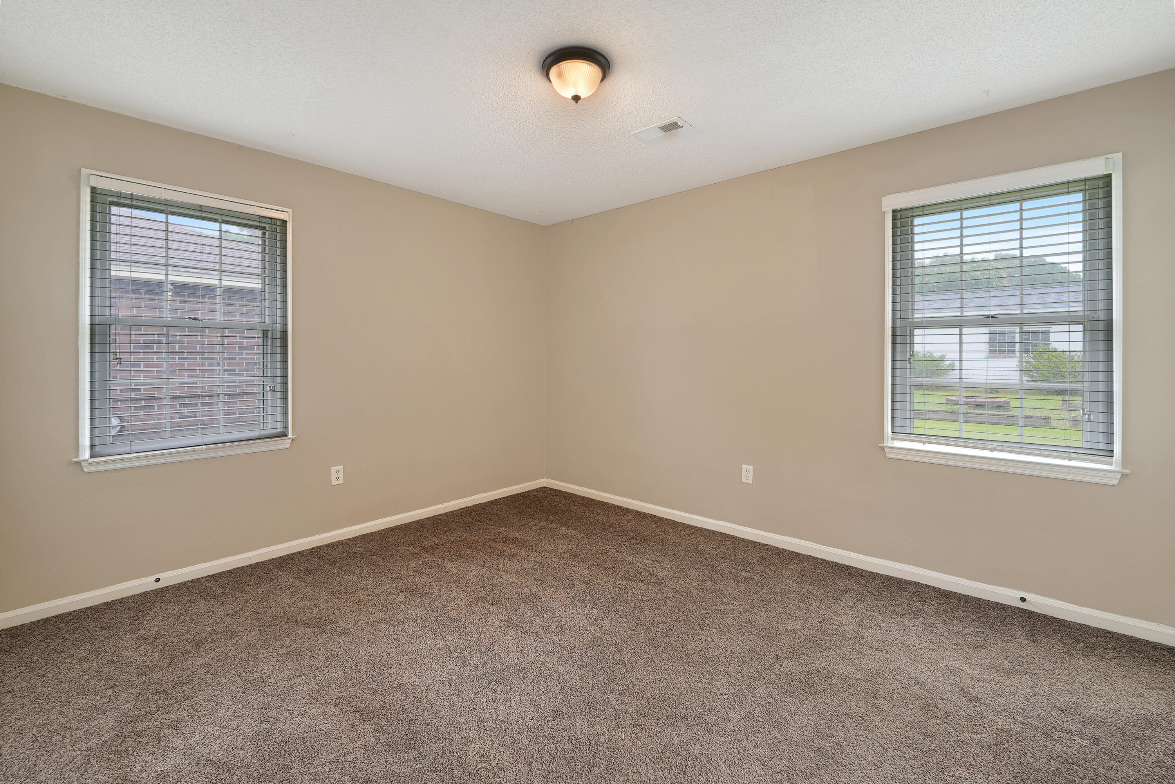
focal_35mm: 14
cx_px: 588
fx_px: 457
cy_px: 392
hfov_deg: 104.2
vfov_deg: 81.2
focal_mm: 14
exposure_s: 1/2
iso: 100
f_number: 6.3
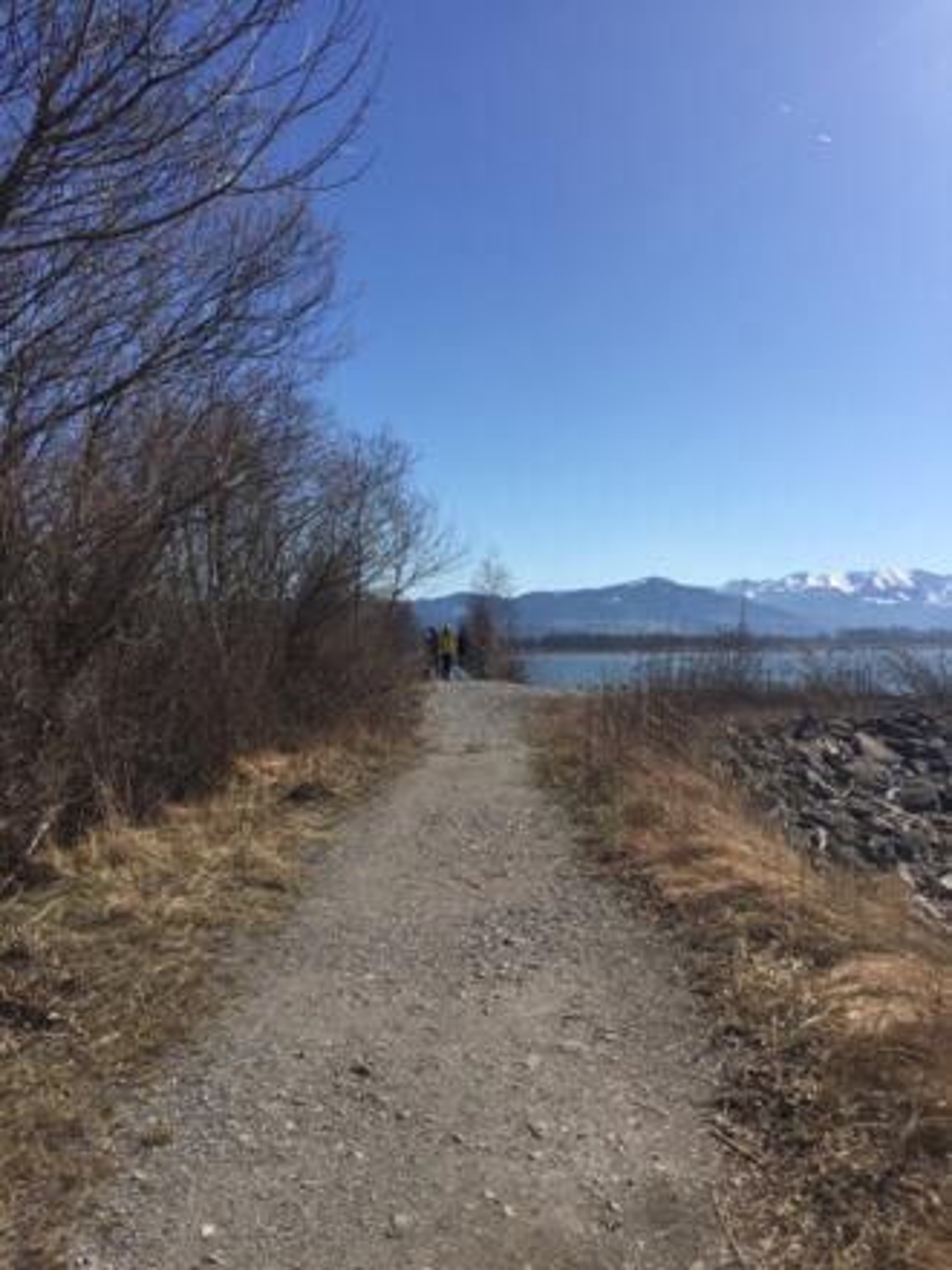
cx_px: 476
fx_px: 1063
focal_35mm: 29
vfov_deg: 61.7
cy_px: 635
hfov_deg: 48.2
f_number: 2.2
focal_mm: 4.15
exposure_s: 1/3300
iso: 32
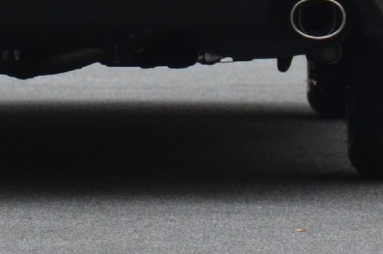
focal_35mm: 1209
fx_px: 12836
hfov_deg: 1.7
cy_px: -265
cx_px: -35
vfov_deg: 1.1
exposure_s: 1/640
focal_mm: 150
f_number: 5.6
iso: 800
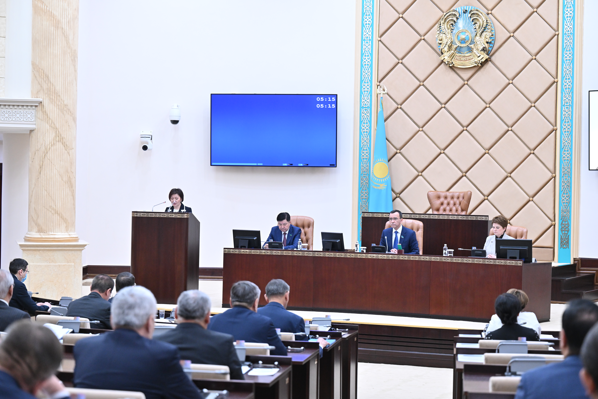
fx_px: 1163
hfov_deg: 28.8
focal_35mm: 70
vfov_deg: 19.5
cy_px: 200
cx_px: 299
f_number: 3.2
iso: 2000
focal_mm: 70
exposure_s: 1/200
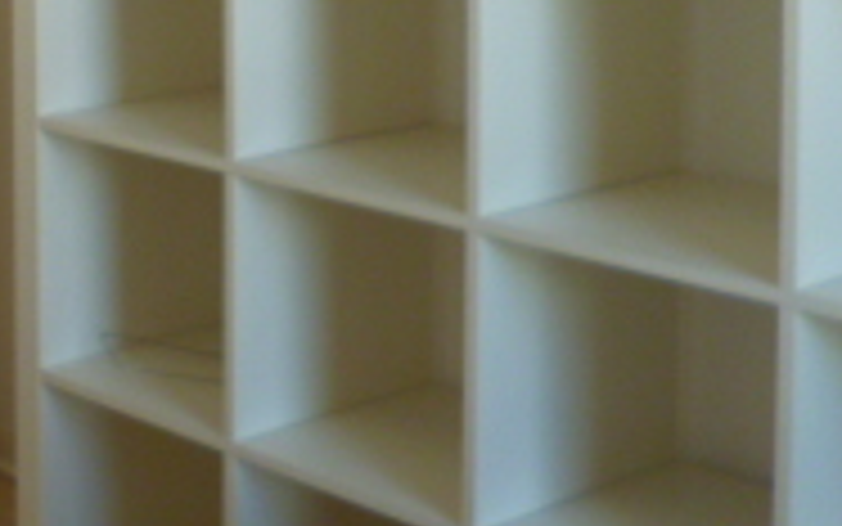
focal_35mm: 87
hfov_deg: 21.0
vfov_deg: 14.2
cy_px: -220
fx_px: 1997
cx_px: -338
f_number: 2.5
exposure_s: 1/60
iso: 100
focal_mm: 4.3
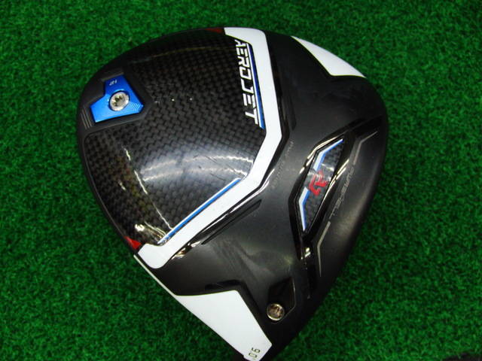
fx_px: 515
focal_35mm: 37
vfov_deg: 38.7
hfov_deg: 50.1
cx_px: 241
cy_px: 180
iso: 400
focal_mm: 6.42
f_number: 3.6
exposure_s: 1/80
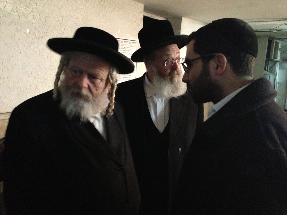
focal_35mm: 33
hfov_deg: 55.4
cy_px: 108
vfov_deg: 42.9
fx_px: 274
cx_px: 144
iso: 1250
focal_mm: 4.13
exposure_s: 1/20
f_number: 2.4
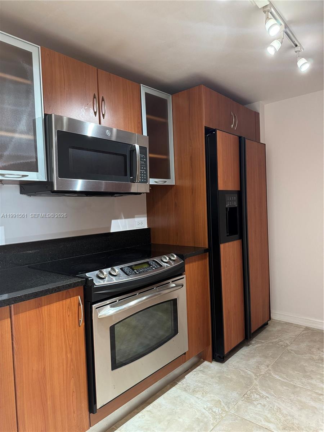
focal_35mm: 24
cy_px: 216
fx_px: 300
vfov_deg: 71.6
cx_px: 162
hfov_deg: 56.8
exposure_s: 1/60
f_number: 1.78
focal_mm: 6.76
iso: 250
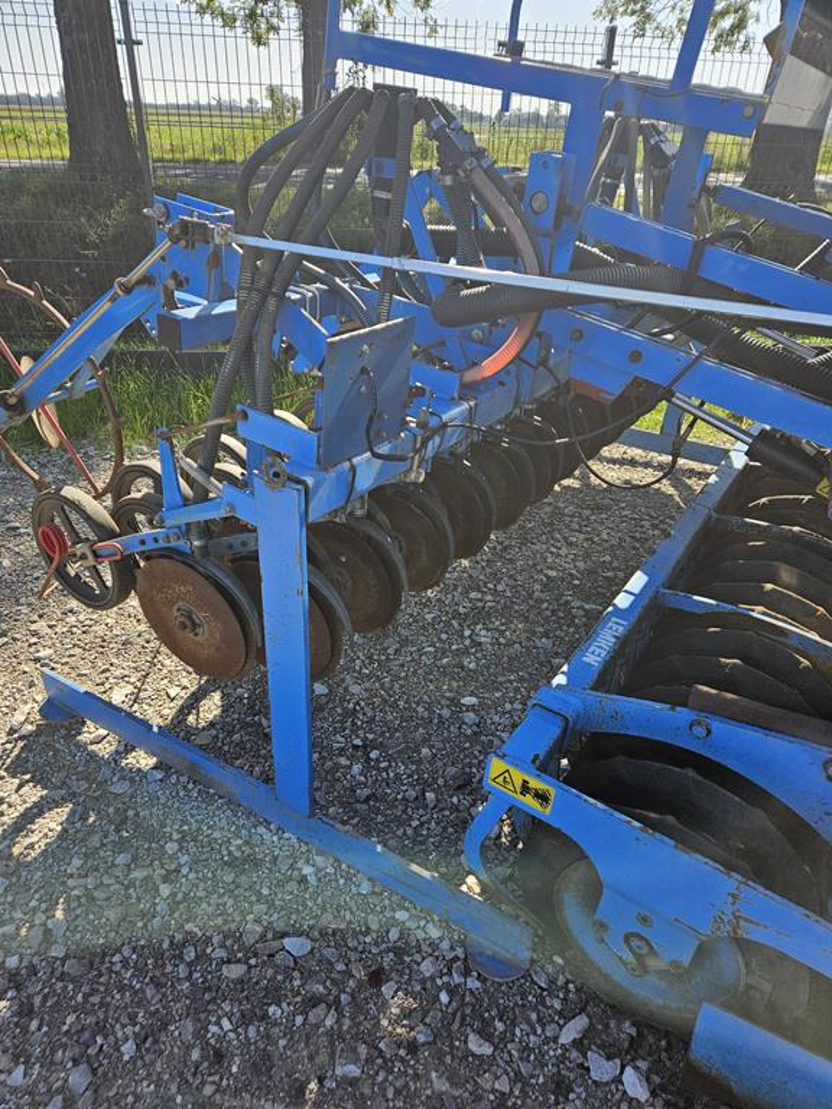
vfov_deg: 73.9
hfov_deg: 58.9
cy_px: 554
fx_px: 737
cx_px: 416
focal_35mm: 23
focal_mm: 5.4
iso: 40
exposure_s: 1/1117
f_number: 1.8
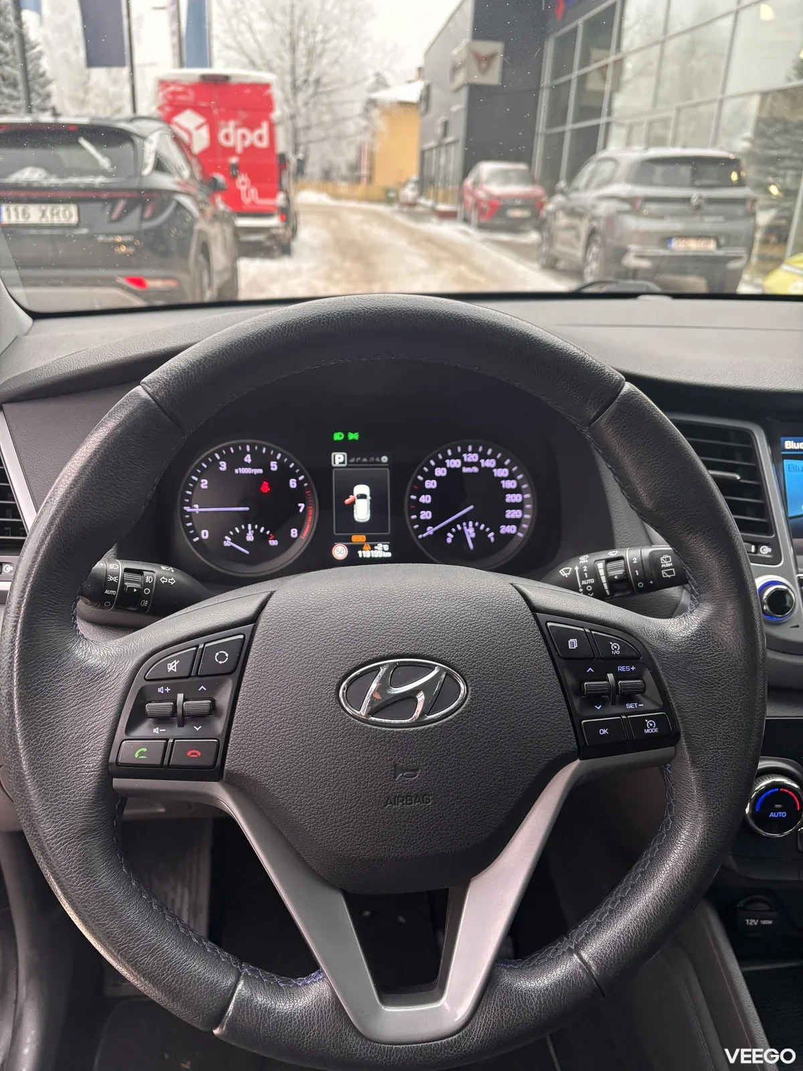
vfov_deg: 67.3
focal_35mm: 26
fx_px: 804
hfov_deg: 53.1
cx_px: 402
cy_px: 536
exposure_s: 1/70
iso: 125
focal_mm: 5.96
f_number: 1.6
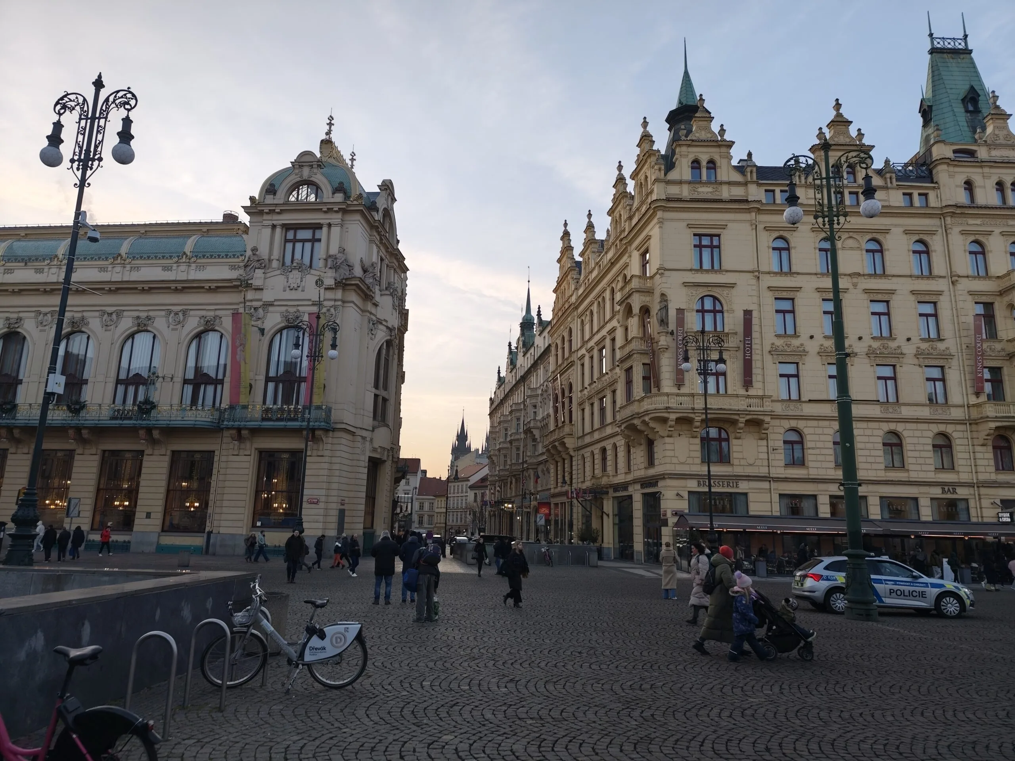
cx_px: 508
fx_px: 674
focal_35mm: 23
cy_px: 380
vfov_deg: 58.9
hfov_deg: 73.9
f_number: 1.65
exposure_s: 1/100
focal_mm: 6.19
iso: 100
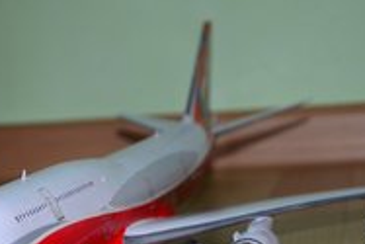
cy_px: 192
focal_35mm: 112
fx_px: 1137
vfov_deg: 12.2
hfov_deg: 18.2
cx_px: 111
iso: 200
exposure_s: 1/13
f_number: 4.5
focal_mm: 35
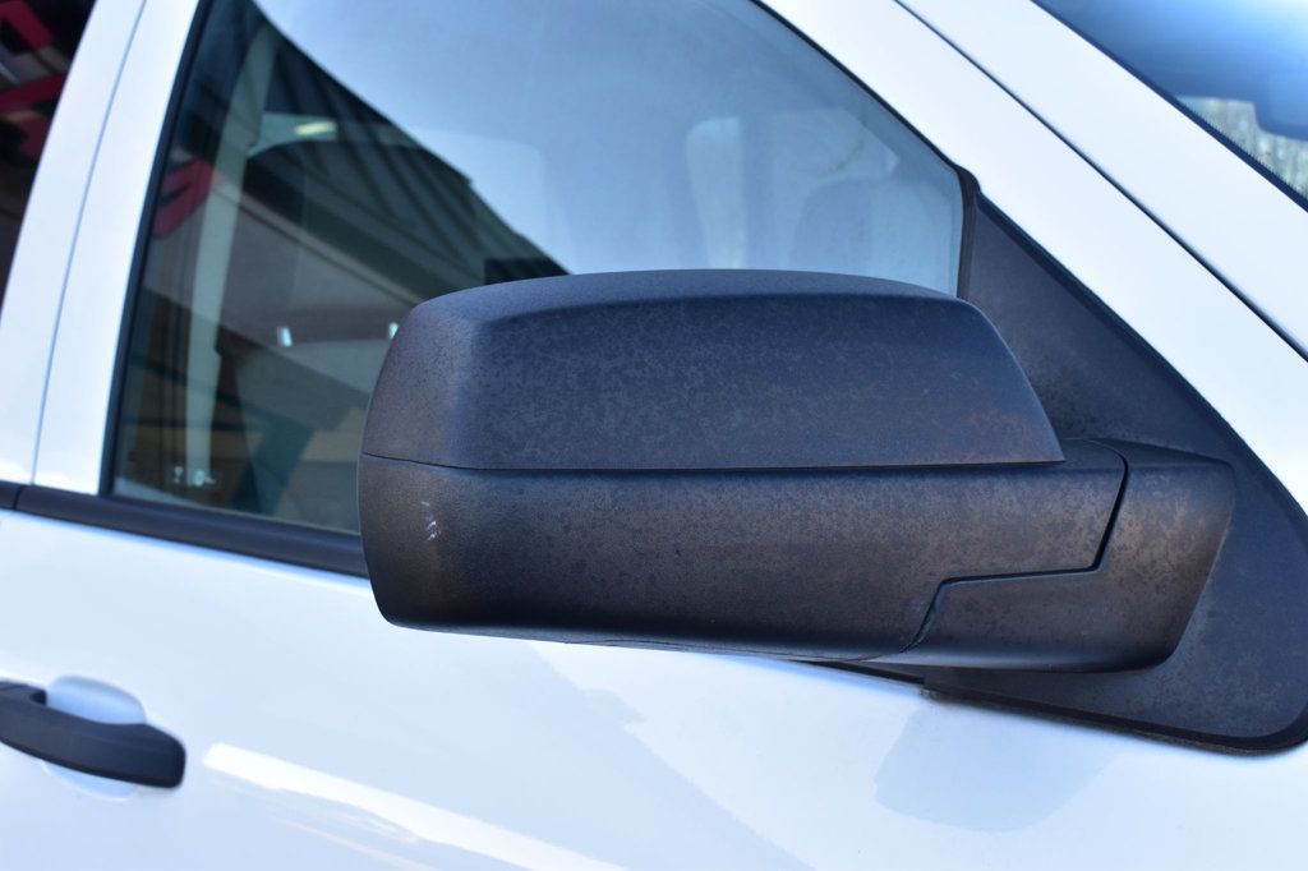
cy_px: 436
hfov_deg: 42.3
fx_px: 1689
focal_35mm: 46
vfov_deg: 28.9
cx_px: 654
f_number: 9
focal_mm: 31
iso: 400
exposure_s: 1/100
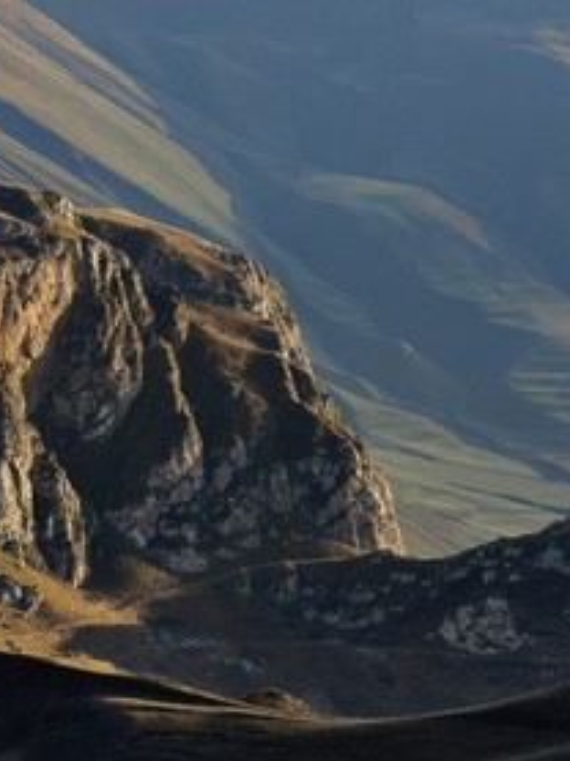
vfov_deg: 6.8
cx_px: 11
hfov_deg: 5.1
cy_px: 380
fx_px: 6399
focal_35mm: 291
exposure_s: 1/200
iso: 200
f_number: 9
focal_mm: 200
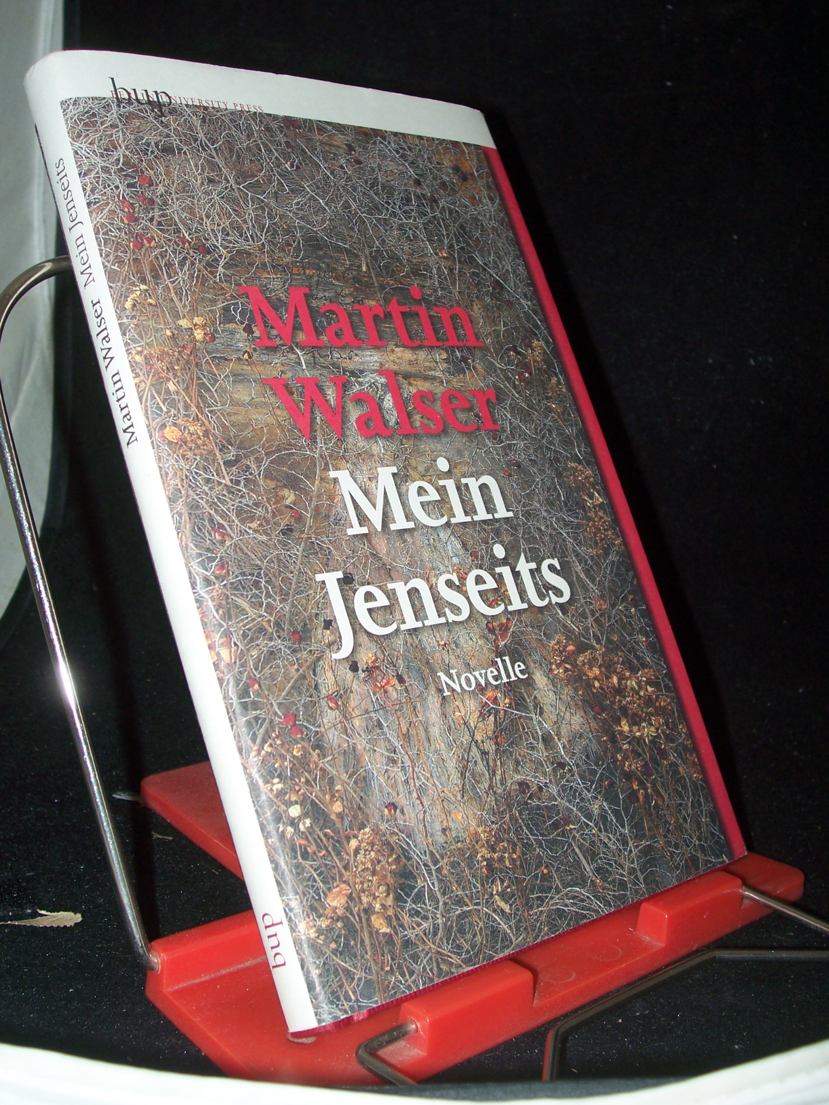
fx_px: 1373
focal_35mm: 43
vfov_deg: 43.8
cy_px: 564
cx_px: 412
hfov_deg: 33.6
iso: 80
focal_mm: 7
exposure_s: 1/60
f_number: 2.8
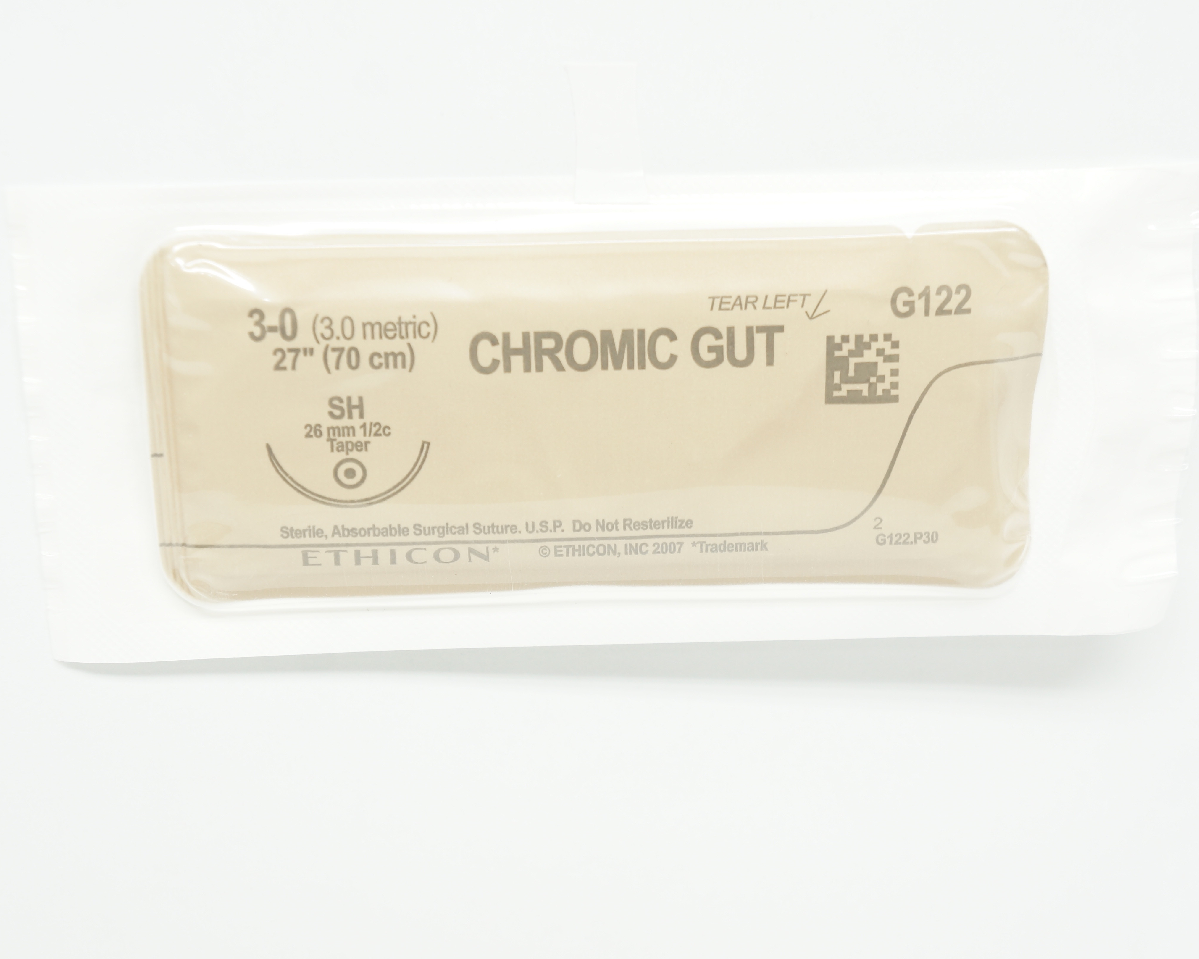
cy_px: 482
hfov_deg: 25.4
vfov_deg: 20.4
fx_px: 2661
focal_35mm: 75
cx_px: 631
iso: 400
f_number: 6.3
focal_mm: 44
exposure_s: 1/40
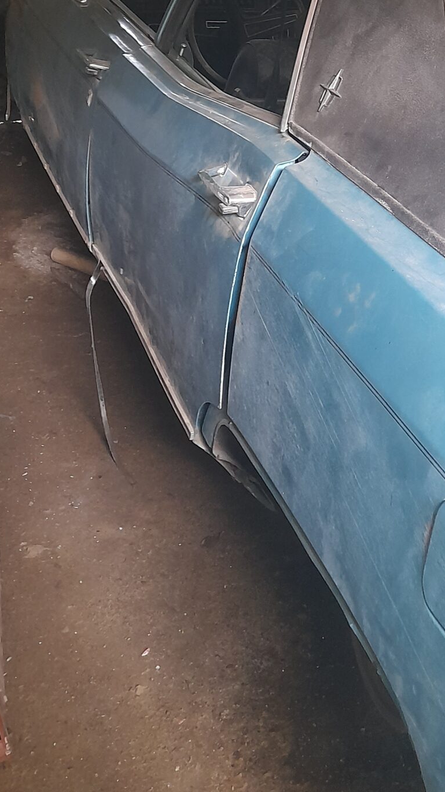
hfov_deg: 22.8
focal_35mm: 51
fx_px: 1070
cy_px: 147
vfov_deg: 38.9
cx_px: 422
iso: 400
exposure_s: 1/60
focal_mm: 4.6
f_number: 2
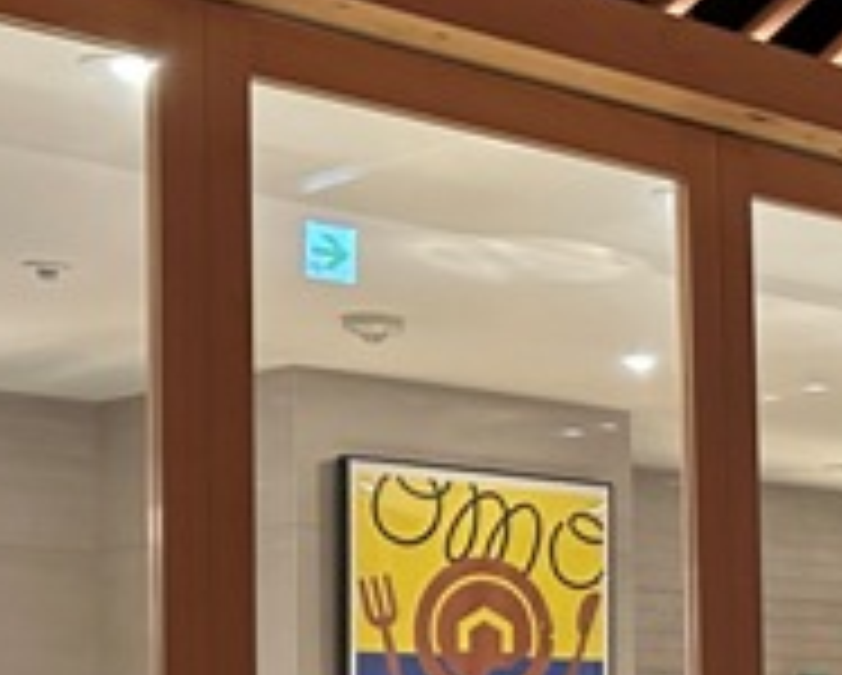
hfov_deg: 15.8
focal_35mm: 100
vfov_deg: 15.1
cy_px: 680
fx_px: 2495
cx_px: 1594
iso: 1000
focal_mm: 6.86
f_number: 1.78
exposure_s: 1/50
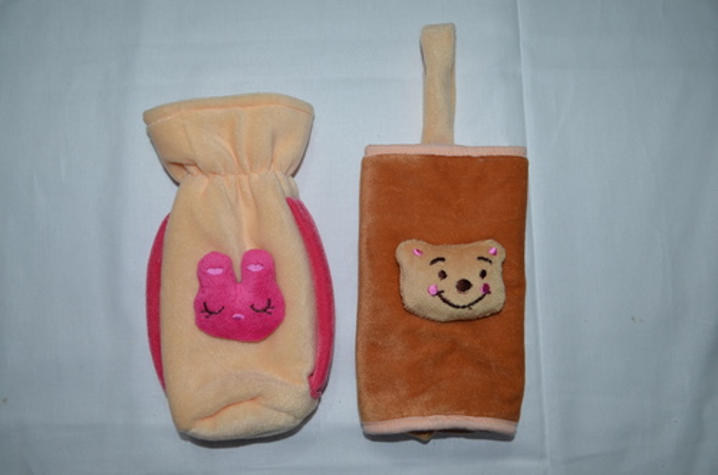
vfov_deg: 39.8
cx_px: 359
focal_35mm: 33
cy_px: 238
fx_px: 657
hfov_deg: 57.3
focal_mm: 22
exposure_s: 1/60
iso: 560
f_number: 3.8
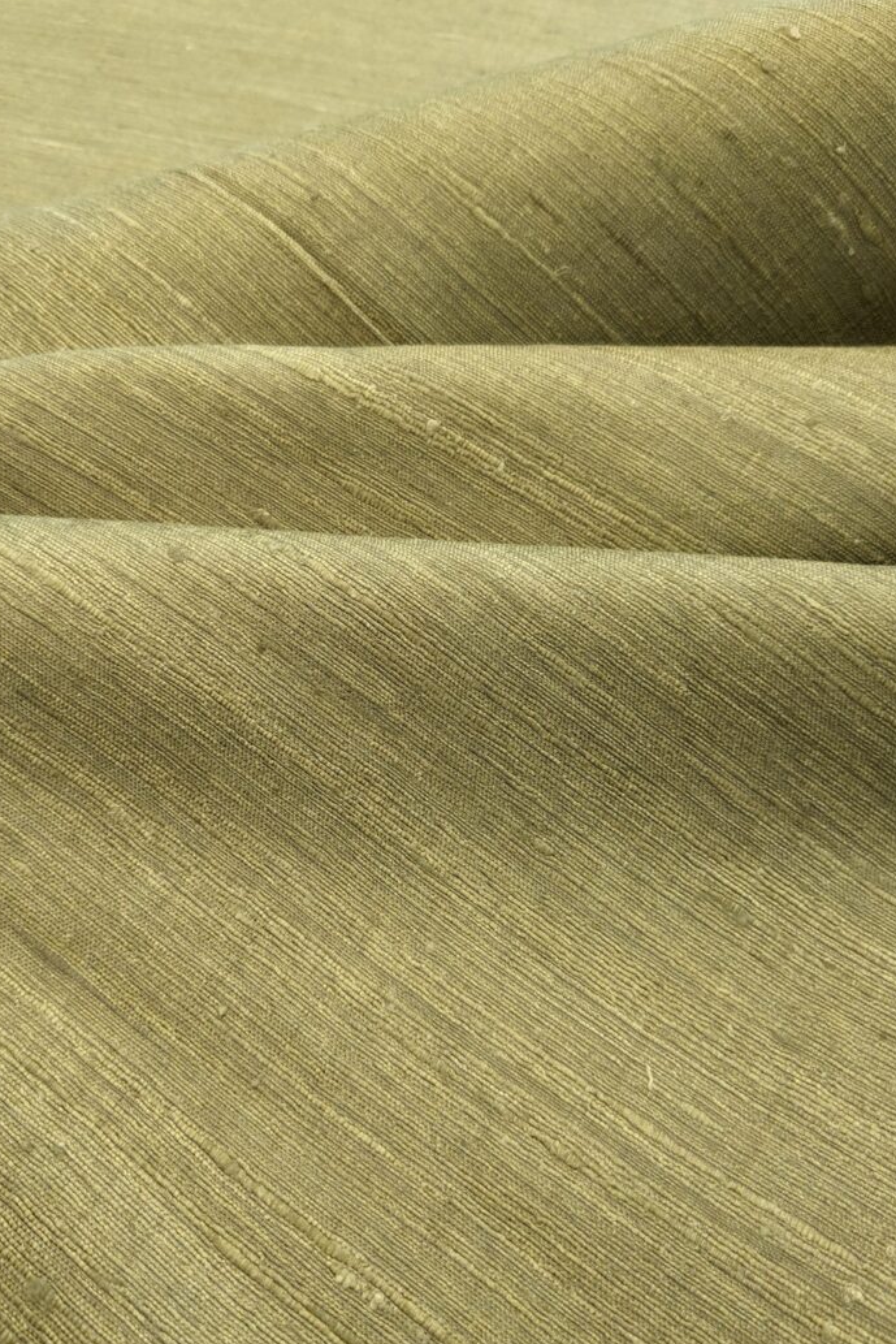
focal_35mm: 29
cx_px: 446
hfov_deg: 45.0
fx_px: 1082
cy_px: 672
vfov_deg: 63.7
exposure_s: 1/520
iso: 56
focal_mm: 4.38
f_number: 1.73
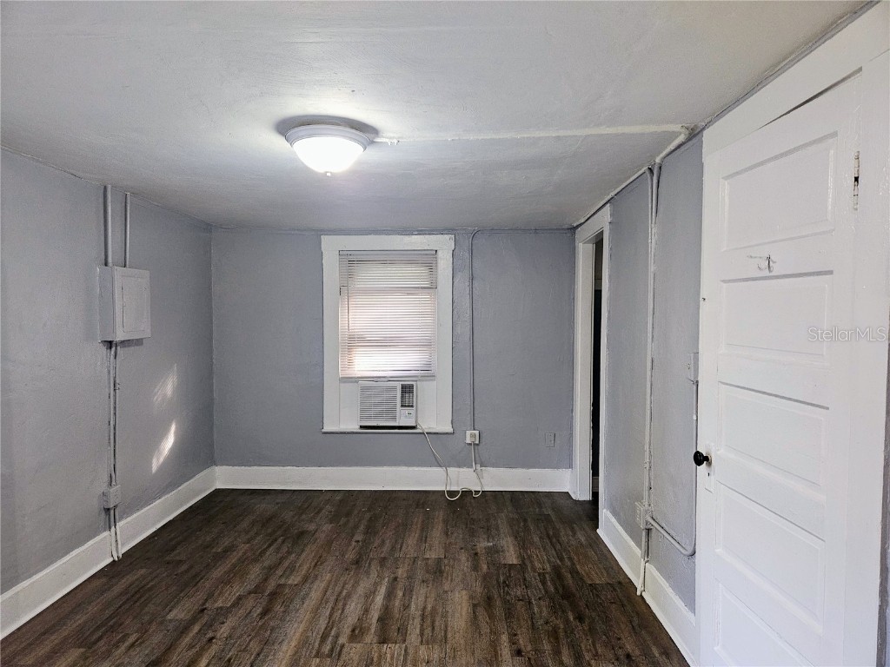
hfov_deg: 73.9
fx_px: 591
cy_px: 334
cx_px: 445
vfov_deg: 58.9
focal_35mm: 23
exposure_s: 1/40
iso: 125
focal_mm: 5.4
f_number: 1.8
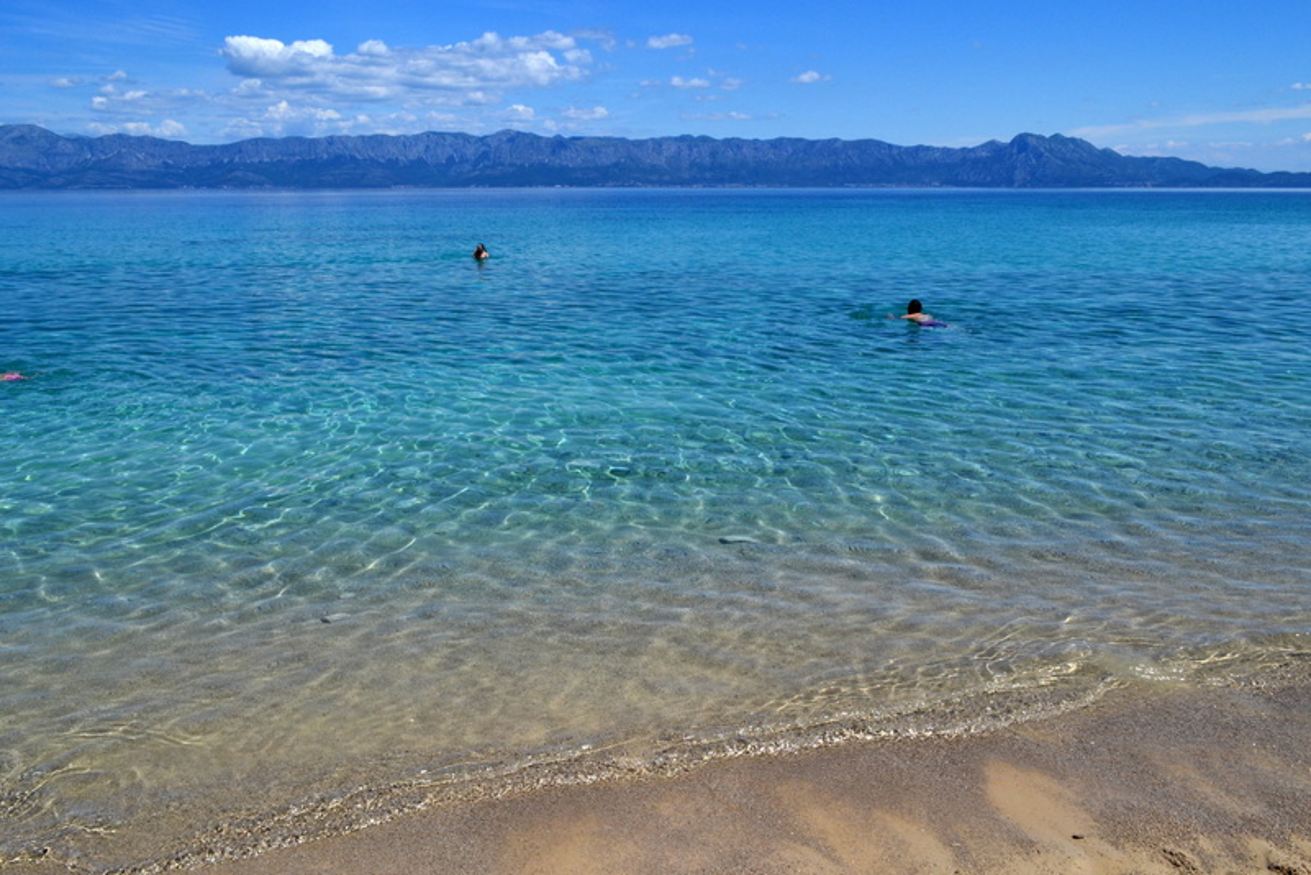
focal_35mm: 27
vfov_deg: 48.0
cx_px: 656
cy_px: 438
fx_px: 984
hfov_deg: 67.4
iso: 320
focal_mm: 18
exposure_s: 1/500
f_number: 11
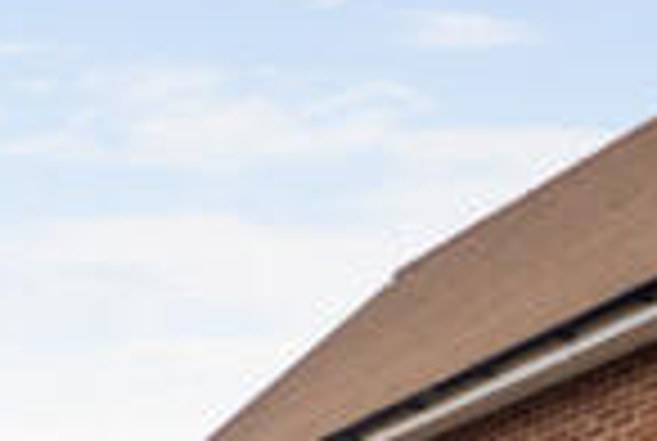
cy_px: 862
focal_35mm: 126
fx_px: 2304
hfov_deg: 12.5
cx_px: -950
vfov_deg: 10.2
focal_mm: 18
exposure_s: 1/40
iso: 80
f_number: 5.6
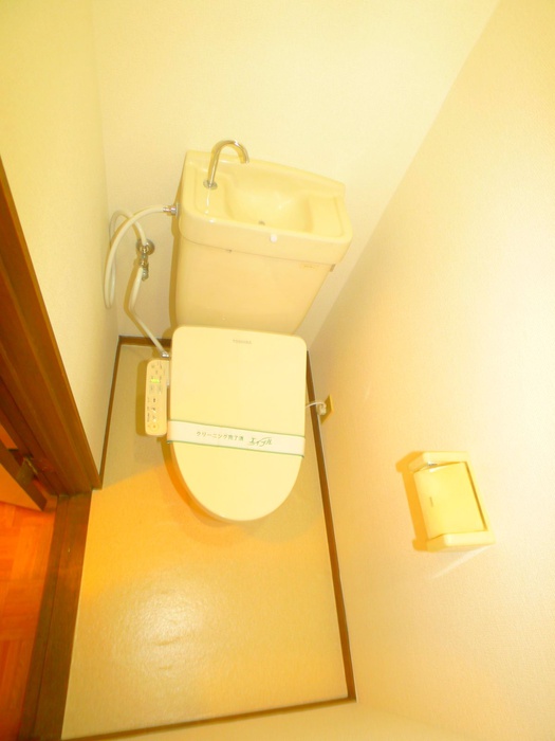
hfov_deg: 56.8
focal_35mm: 24
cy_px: 370
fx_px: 513
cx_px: 278
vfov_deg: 71.6
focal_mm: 5.1
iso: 100
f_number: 2
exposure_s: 1/8
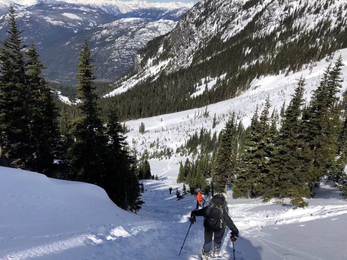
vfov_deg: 49.7
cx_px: 174
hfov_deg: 63.4
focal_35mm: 28
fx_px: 281
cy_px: 130
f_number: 1.8
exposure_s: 1/3472
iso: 20
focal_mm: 3.99
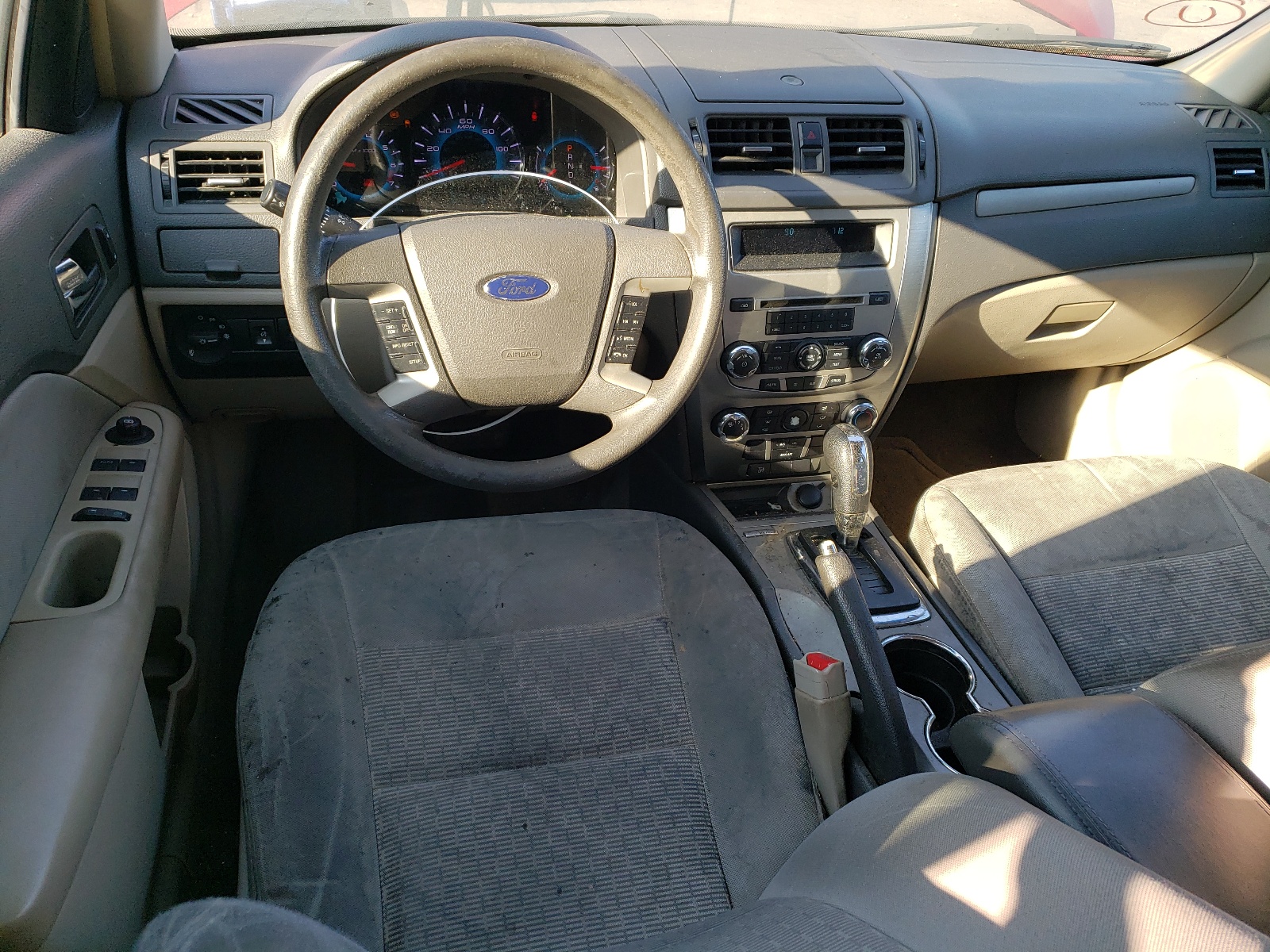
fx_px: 954
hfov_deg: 67.3
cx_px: 635
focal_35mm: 26
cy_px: 476
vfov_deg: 53.1
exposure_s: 1/312
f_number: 1.5
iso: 50
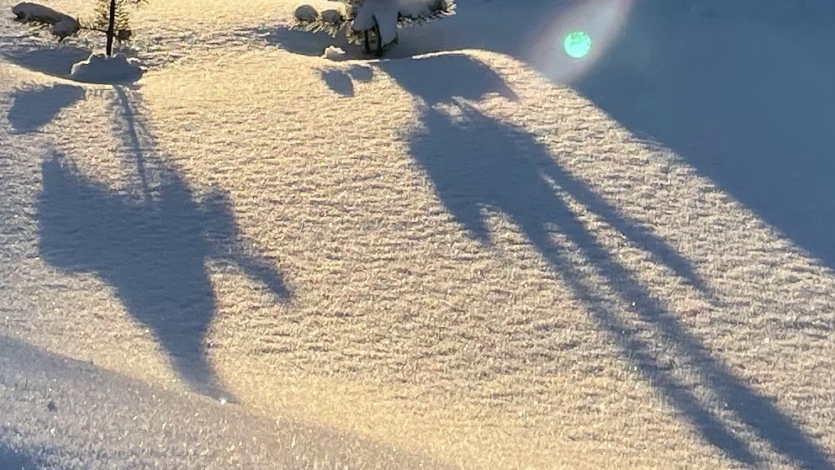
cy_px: -271
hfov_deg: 18.6
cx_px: 289
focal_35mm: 115
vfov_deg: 10.2
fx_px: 2547
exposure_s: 1/5291
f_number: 1.6
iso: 32
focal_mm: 4.2
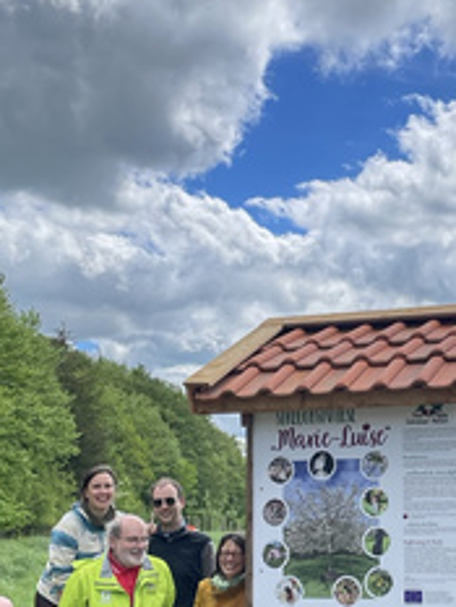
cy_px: 430
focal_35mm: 67
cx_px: 386
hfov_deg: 21.6
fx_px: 1176
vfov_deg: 28.7
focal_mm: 4.2
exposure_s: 1/3205
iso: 32
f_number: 1.6
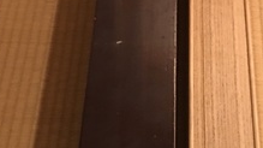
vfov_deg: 14.4
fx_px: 544
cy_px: 225
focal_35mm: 78
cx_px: 148
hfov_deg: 27.2
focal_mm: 4.15
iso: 100
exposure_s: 1/4
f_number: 2.2
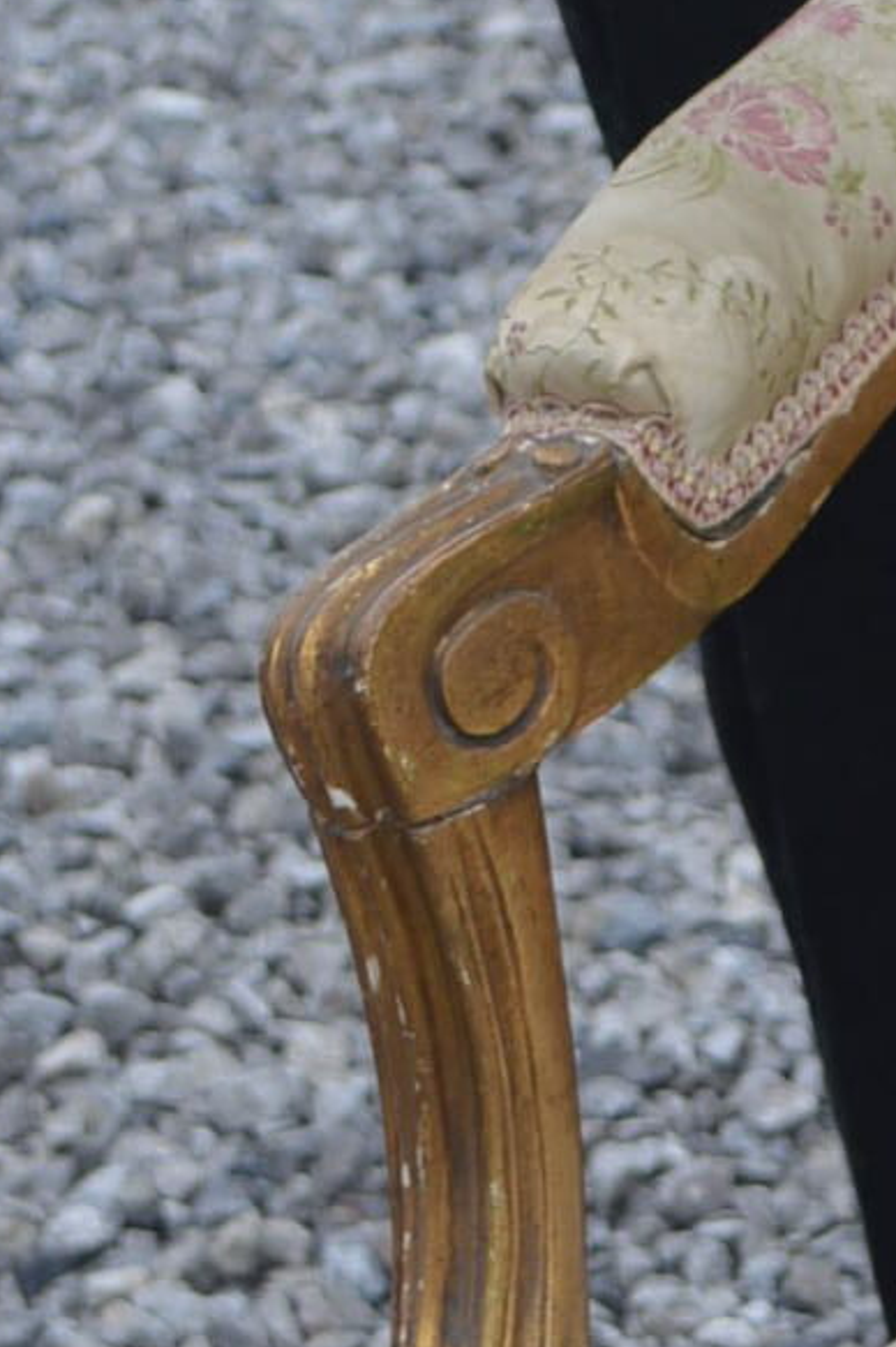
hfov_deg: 5.1
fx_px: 9830
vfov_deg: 7.8
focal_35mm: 263
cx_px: 2245
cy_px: 1095
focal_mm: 34
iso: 100
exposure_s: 1/125
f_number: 5.6
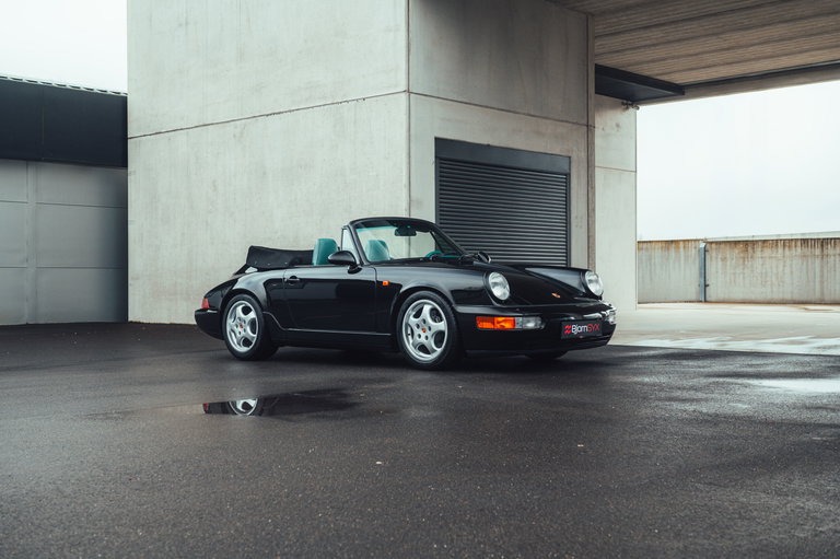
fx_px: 1049
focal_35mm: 45
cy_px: 280
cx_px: 420
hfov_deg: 43.6
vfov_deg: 29.8
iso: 400
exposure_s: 1/100
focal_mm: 45
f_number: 5.6
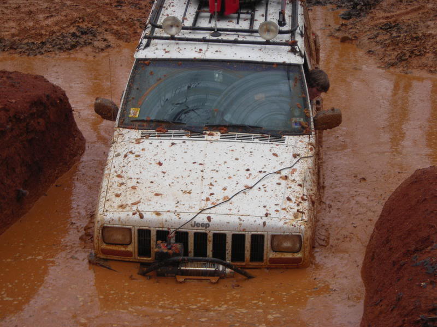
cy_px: 164
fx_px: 1136
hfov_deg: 21.8
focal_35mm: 90
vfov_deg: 16.4
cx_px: 218
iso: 50
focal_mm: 14.8
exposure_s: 1/136
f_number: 4.6
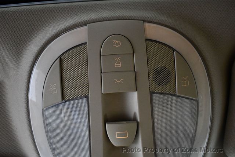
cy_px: 78
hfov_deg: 53.1
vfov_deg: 36.9
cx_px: 118
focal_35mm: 36
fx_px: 235
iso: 3200
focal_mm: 18
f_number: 3.5
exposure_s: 1/100
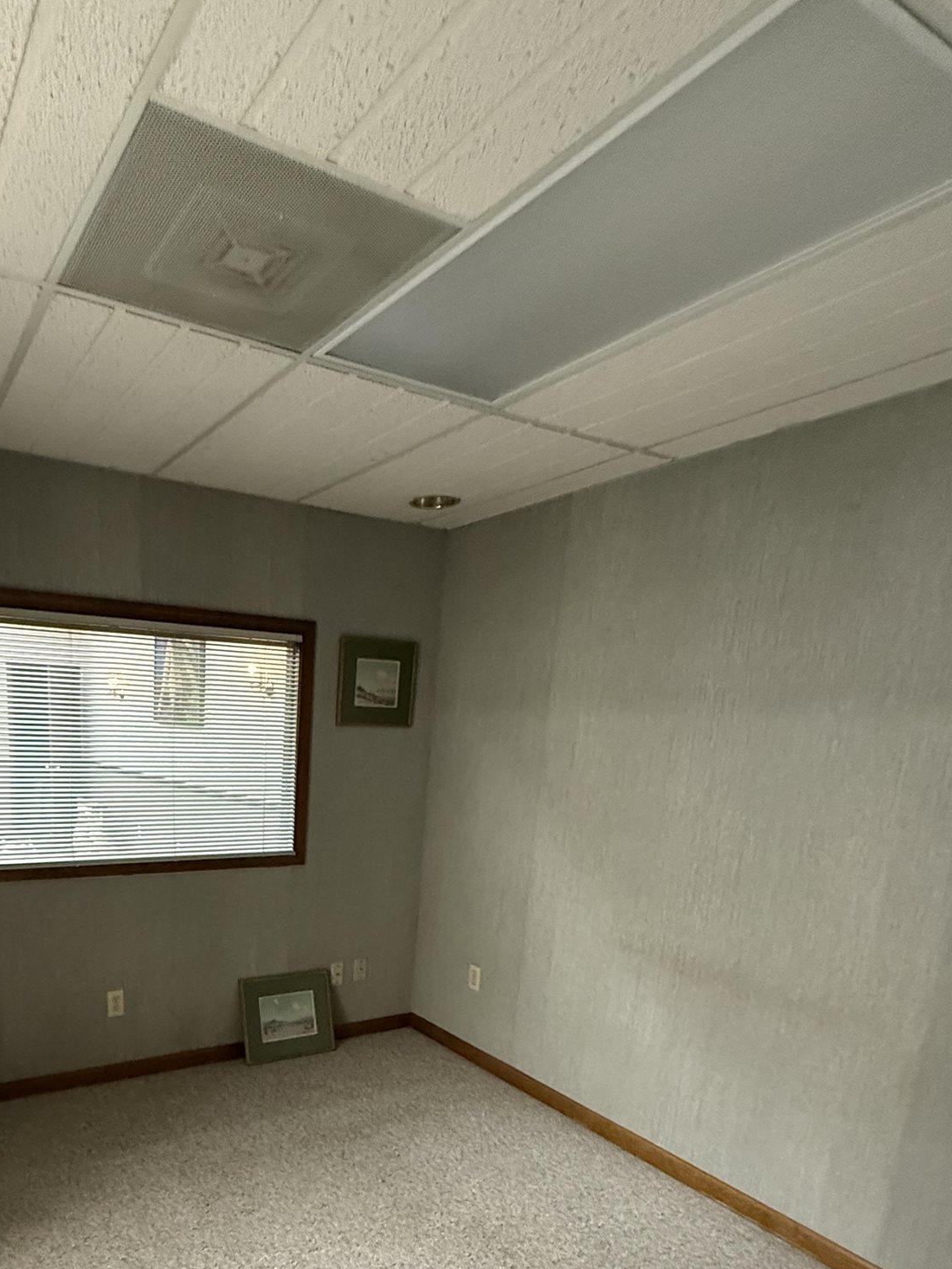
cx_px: 273
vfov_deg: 72.9
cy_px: 894
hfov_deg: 58.8
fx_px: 806
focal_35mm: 22
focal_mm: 2.22
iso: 800
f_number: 2.2
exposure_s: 1/60
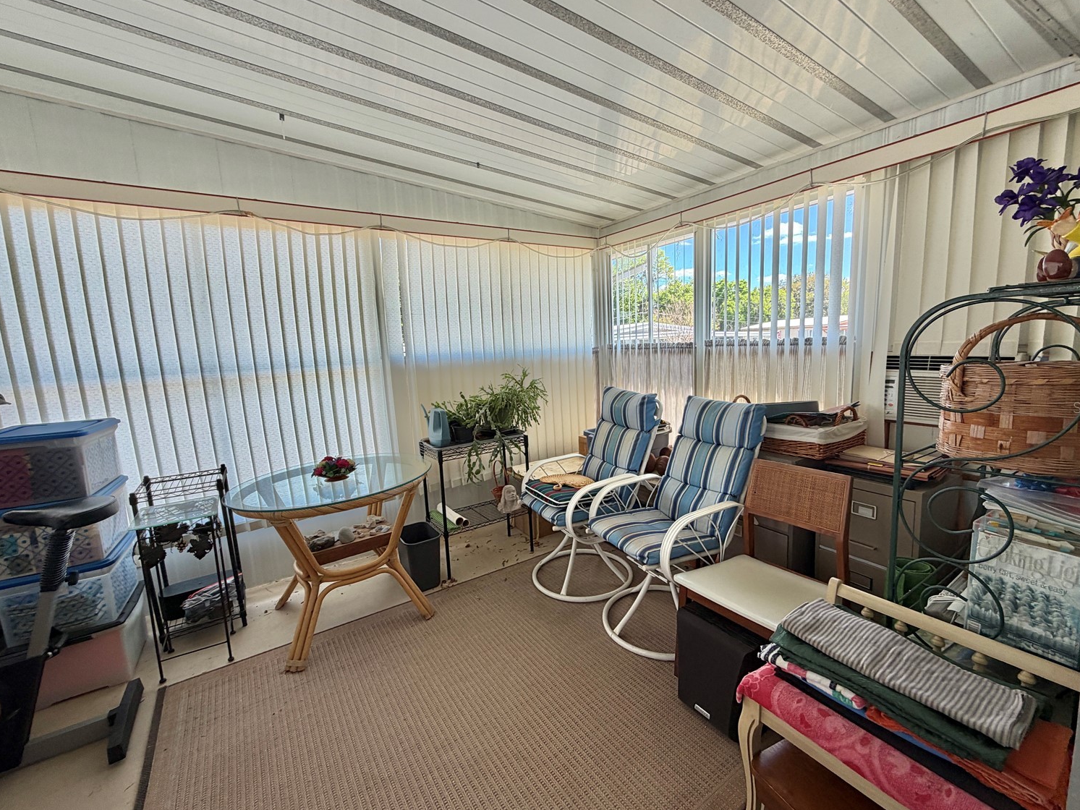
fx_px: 468
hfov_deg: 98.1
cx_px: 563
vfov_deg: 81.8
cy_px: 407
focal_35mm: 15
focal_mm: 2.22
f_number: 2.2
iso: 40
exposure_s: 1/170
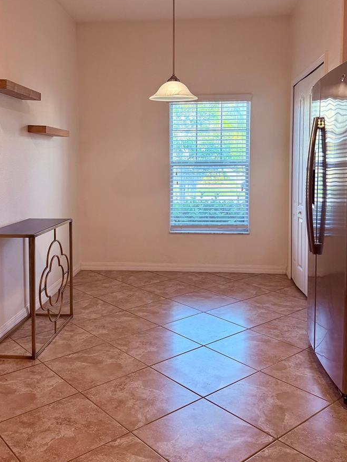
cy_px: 183
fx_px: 441
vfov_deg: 54.9
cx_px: 170
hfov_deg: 43.0
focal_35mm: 33
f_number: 1.78
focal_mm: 6.76
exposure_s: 1/168
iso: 200
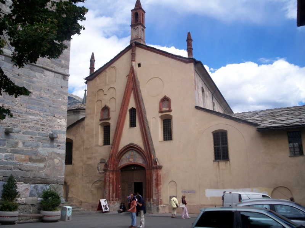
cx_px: 152
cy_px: 114
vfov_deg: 39.7
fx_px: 317
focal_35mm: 36
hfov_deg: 51.4
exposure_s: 1/641
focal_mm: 5.9
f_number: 4.5
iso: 100
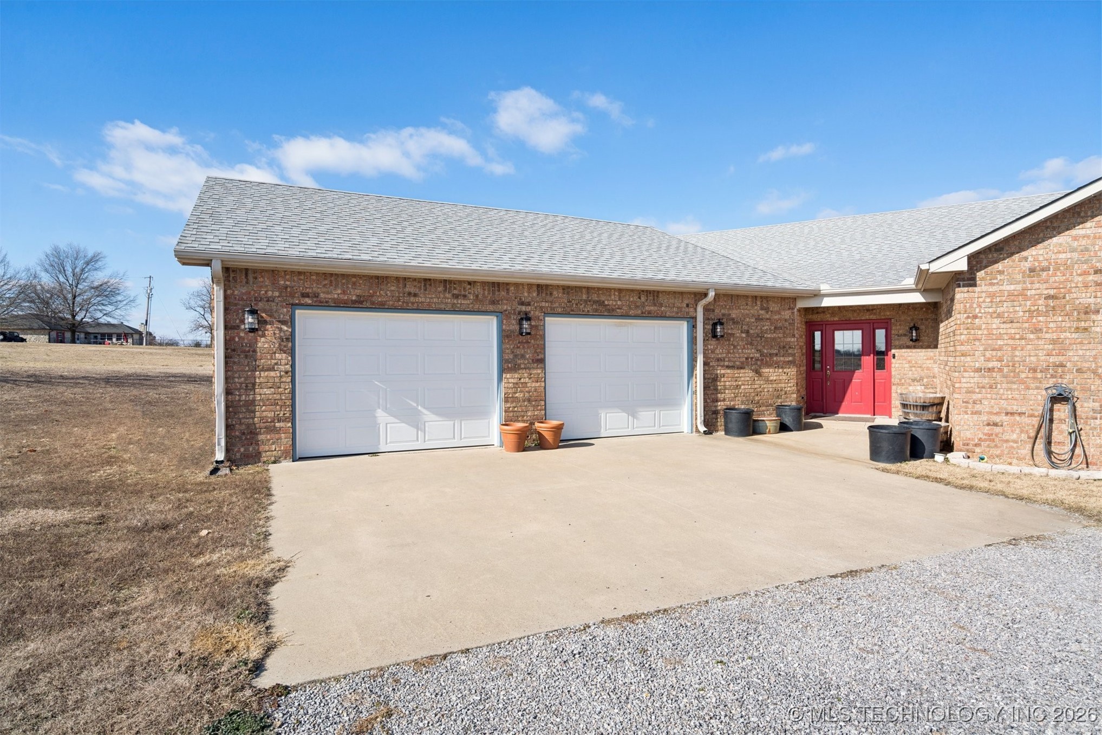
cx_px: 551
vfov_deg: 64.6
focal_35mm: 19
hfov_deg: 86.9
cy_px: 368
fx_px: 582
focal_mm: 19
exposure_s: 1/800
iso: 200
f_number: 7.1
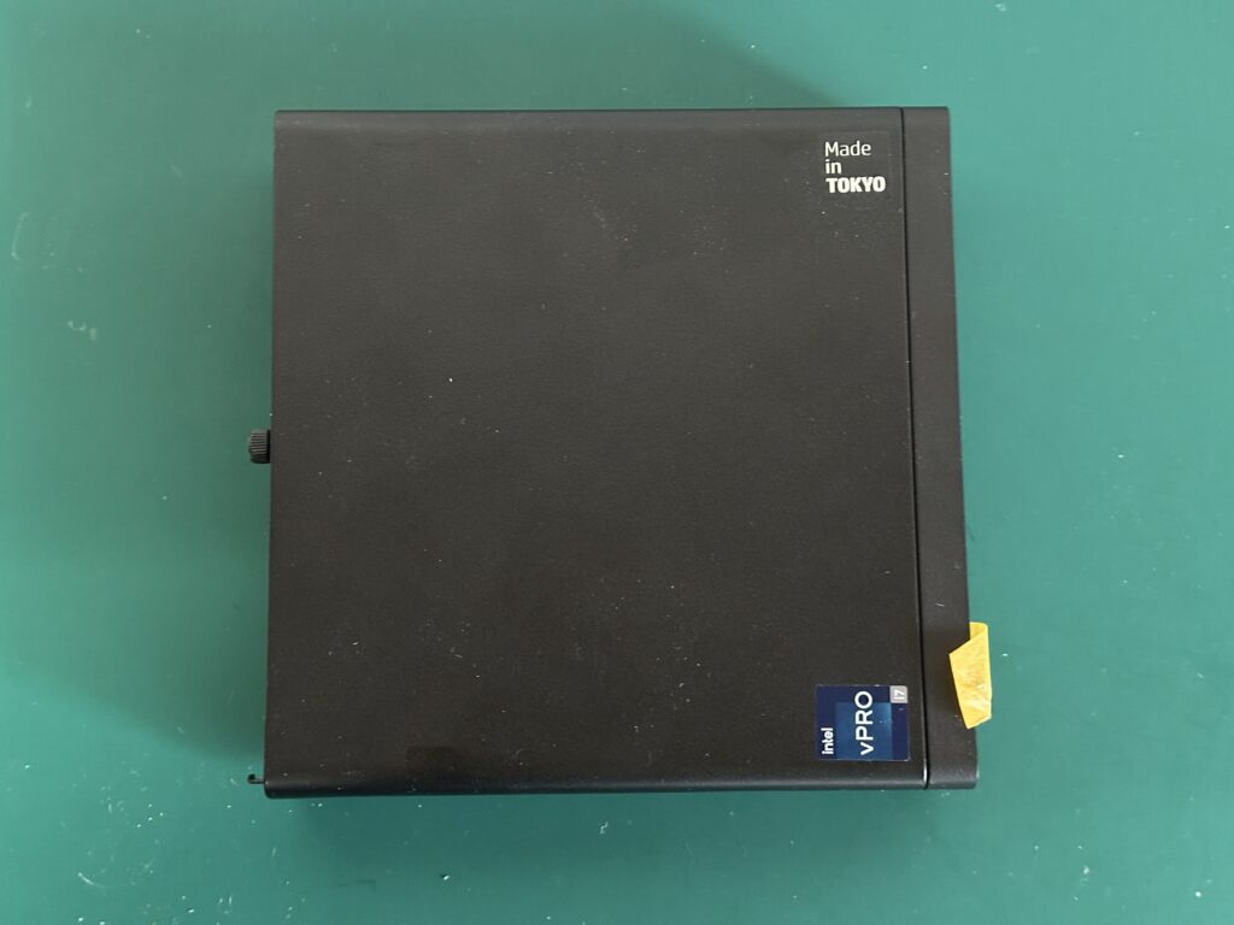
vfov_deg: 30.3
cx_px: 617
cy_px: 462
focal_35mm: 48
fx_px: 1711
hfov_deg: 39.7
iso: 640
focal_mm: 6.86
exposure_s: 1/20
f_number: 1.78
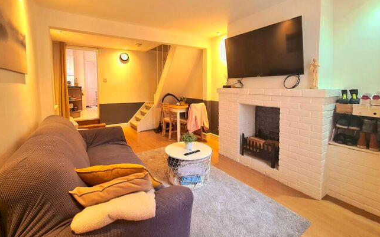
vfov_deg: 74.1
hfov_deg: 101.4
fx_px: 155
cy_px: 96
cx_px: 181
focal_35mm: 15
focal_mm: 2.22
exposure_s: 1/50
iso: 320
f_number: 2.2
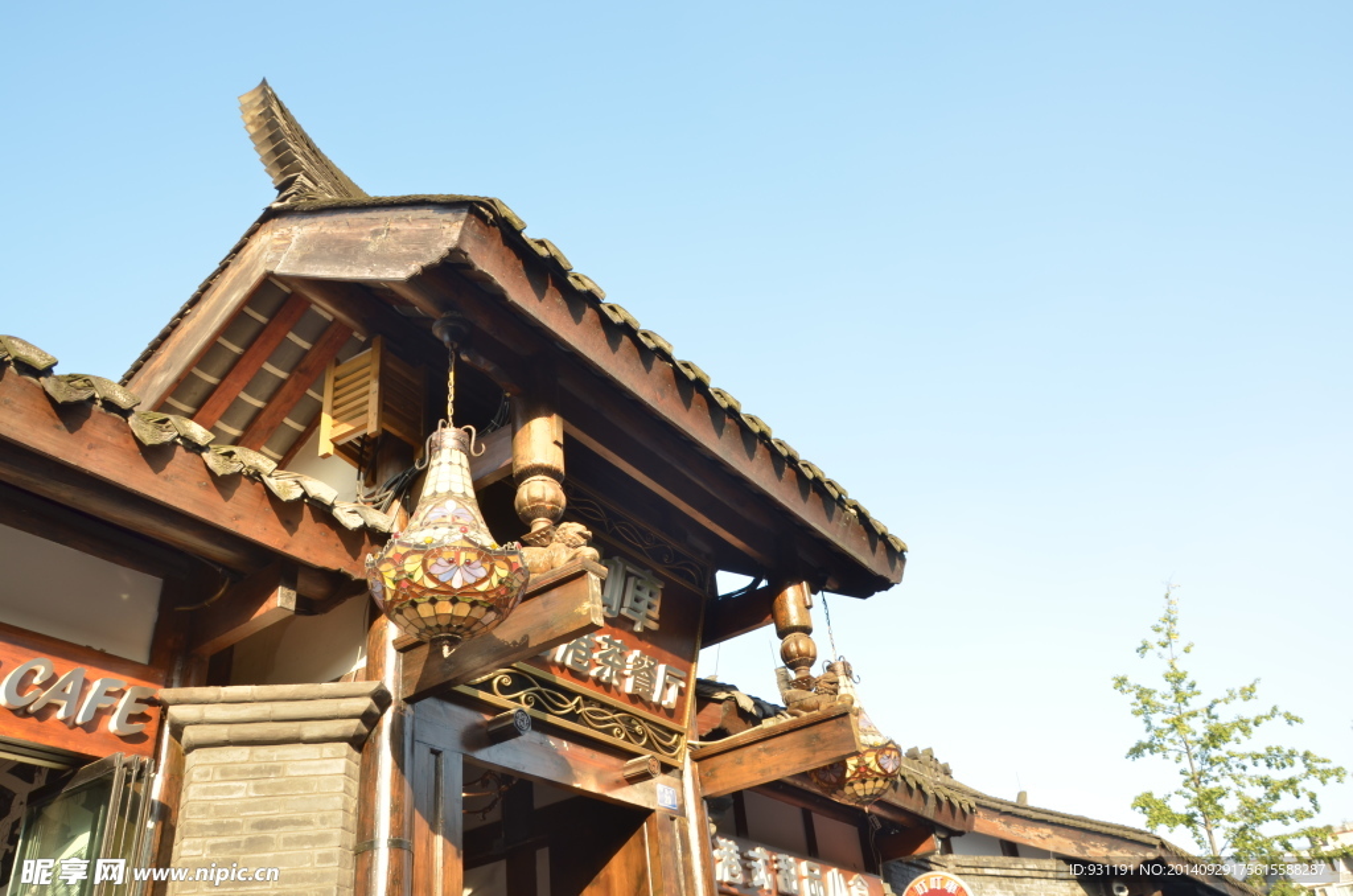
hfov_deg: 67.5
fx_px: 1013
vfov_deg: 47.7
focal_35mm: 27
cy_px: 448
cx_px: 676
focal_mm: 18
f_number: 8
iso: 100
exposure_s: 1/45
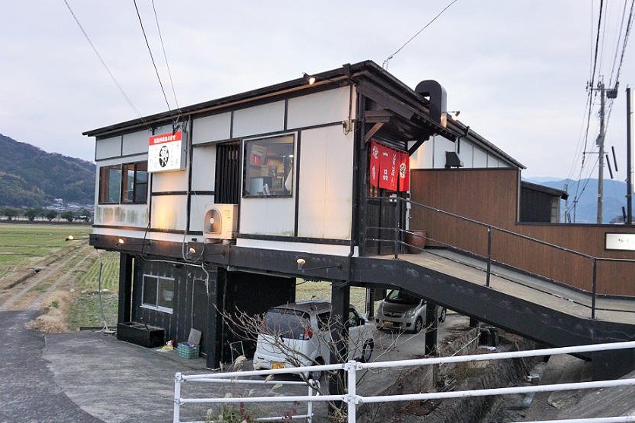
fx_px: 547
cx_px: 393
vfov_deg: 42.3
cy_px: 211
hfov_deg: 59.6
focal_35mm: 31
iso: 320
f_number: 4
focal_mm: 16
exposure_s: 1/60
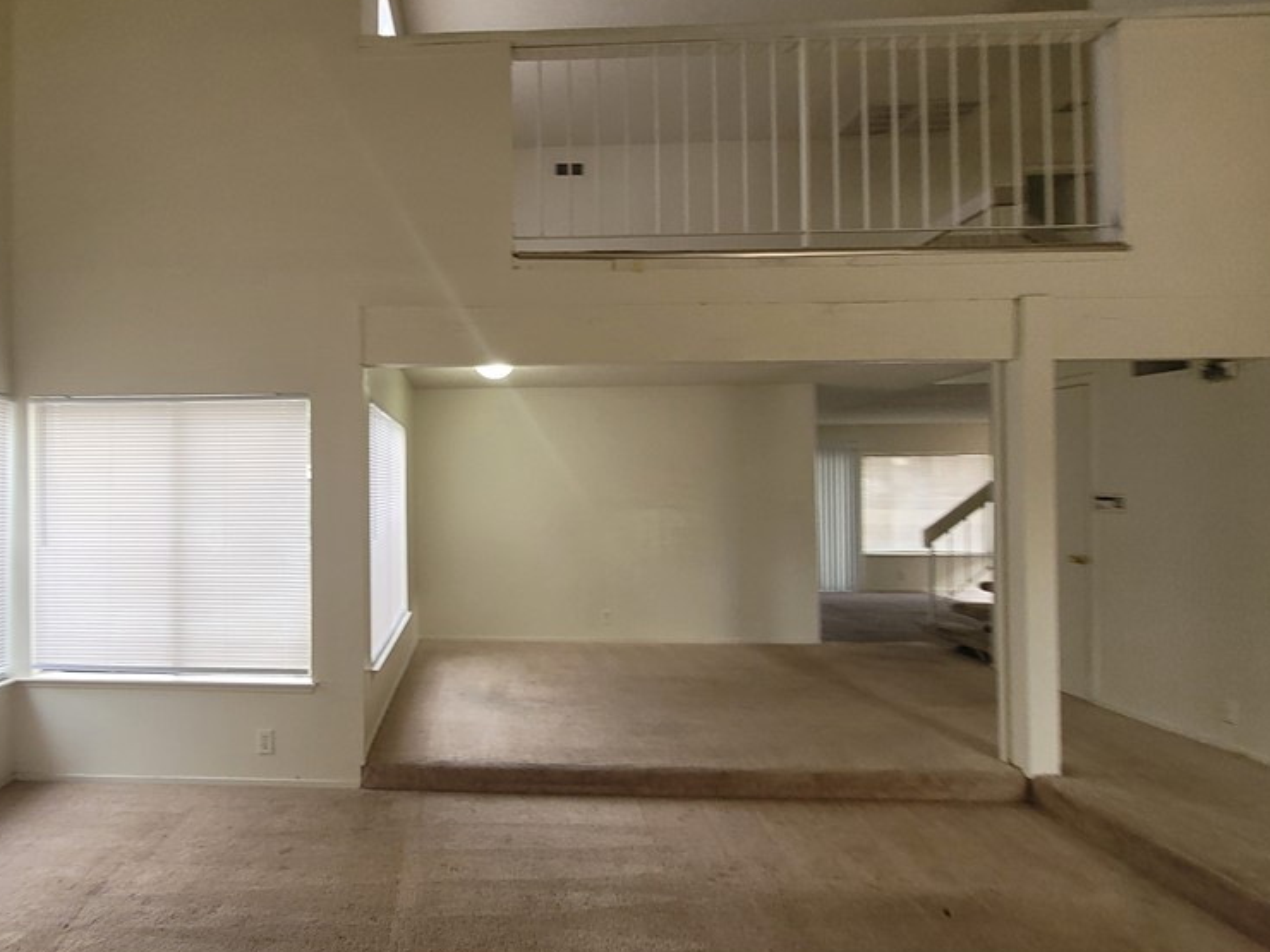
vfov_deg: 71.6
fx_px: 660
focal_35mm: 18
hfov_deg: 85.2
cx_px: 441
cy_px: 482
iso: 80
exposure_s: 1/60
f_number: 2.2
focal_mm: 2.2
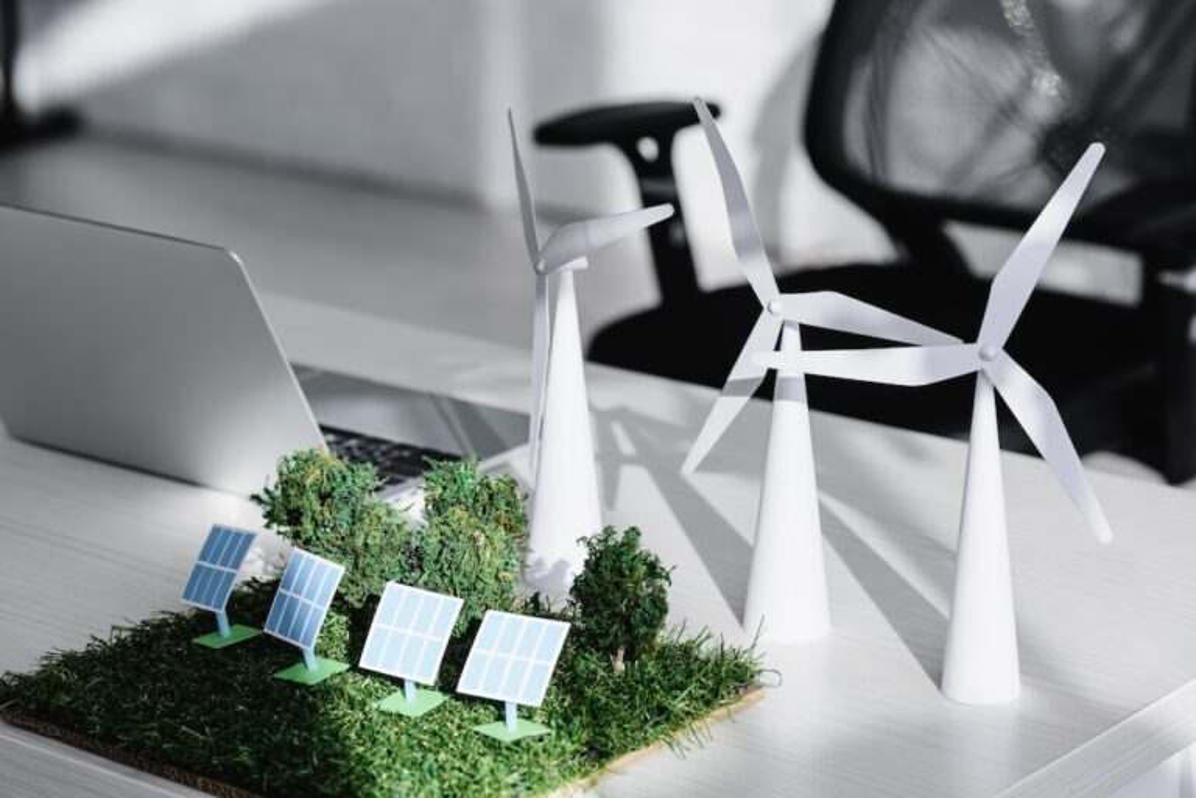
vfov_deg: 12.2
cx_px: 598
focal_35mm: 112
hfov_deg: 18.3
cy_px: 399
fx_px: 3721
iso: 125
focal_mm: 112
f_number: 5.6
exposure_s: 1/320
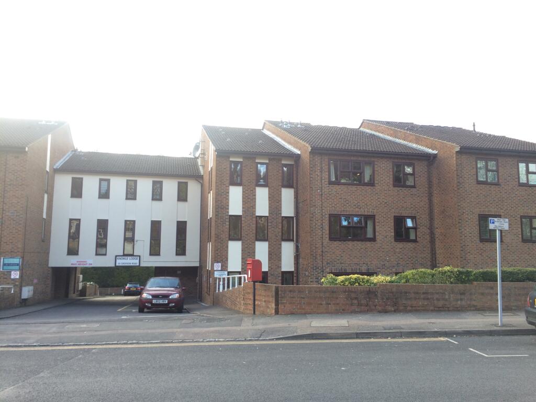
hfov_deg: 61.7
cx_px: 268
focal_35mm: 29
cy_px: 201
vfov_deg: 48.2
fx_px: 449
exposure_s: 1/142
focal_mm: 4.15
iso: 32
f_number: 2.2
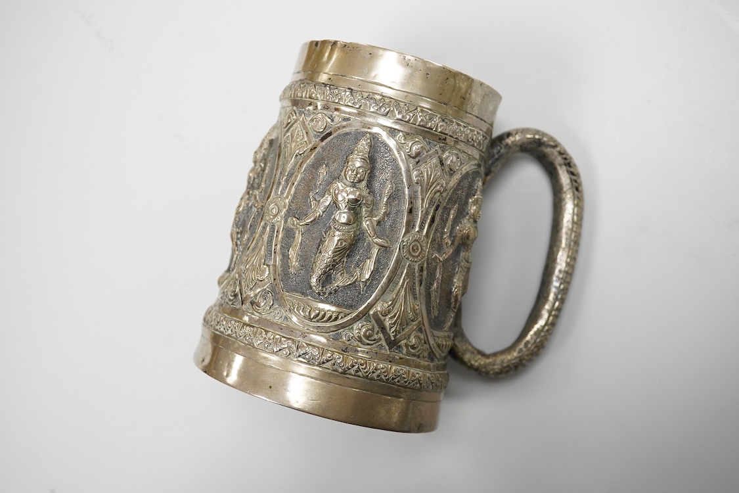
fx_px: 924
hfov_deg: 43.6
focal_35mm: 45
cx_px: 370
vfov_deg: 29.9
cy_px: 246
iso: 2500
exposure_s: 1/250
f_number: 8
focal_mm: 30
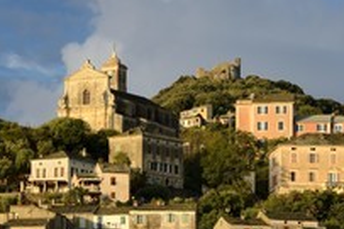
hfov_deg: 7.6
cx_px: 55
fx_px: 2568
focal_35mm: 269
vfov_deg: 5.1
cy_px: 183
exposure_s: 1/200
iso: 200
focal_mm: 130
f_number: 9
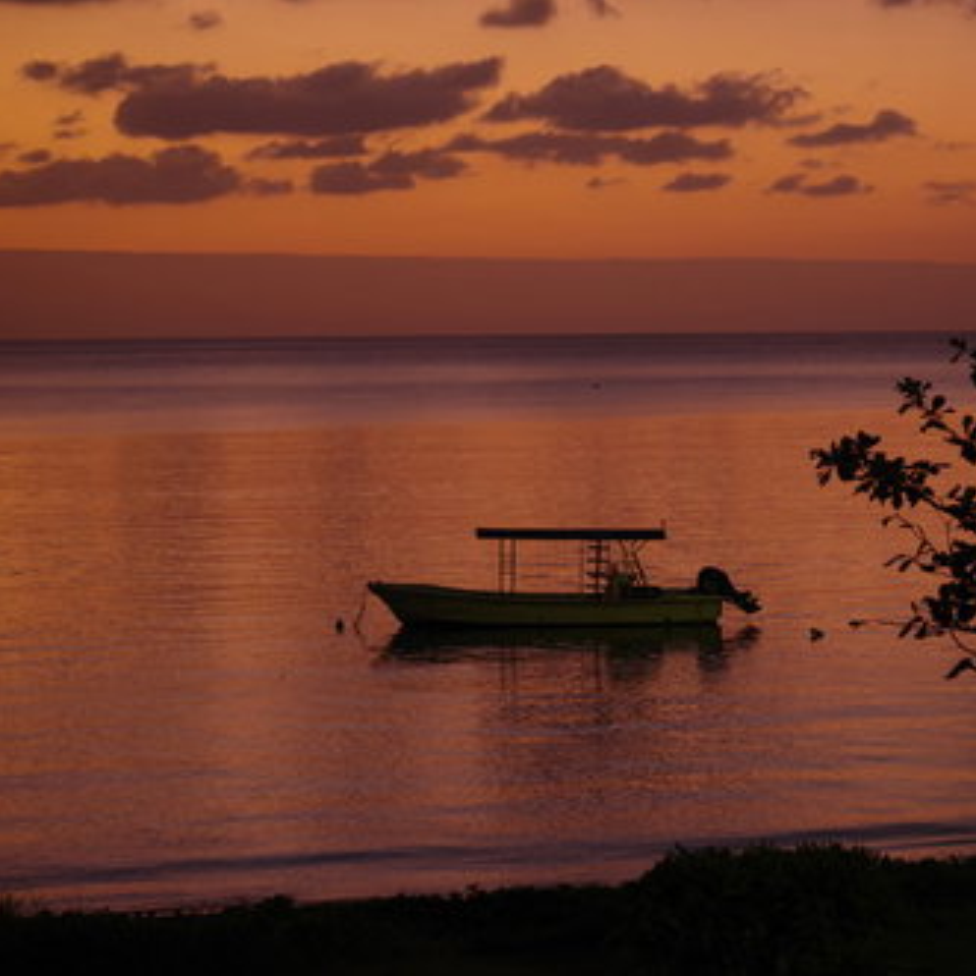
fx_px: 3605
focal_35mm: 113
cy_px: 488
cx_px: 728
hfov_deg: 15.4
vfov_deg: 15.4
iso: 400
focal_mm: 88
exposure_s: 1/60
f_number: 2.8
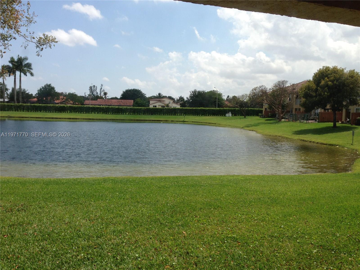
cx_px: 180
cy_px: 135
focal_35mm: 33
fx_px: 343
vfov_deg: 42.9
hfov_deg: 55.4
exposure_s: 1/1748
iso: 50
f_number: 2.4
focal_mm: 4.13
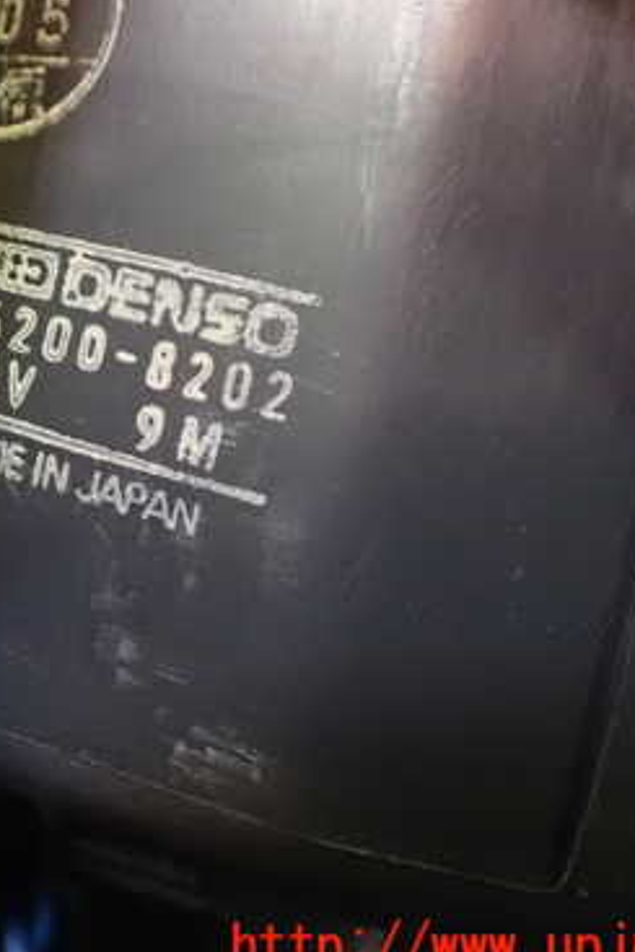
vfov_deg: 38.8
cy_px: 397
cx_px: 39
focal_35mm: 51
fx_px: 1348
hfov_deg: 25.5
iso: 1600
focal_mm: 5.4
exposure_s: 1/25
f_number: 2.3
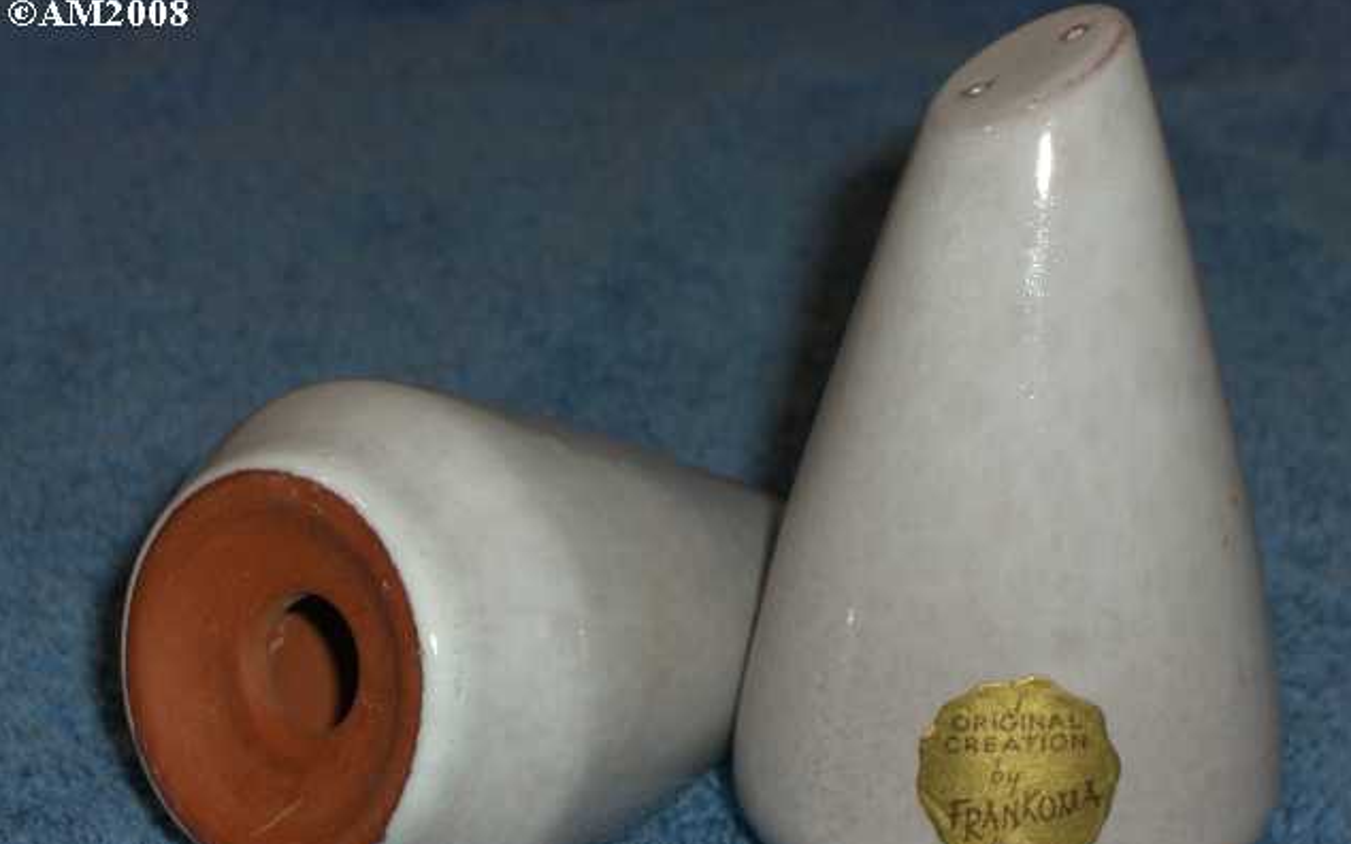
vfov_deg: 10.7
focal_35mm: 122
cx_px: 676
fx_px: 4491
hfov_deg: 17.1
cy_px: 501
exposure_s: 1/30
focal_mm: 23.7
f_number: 10.8
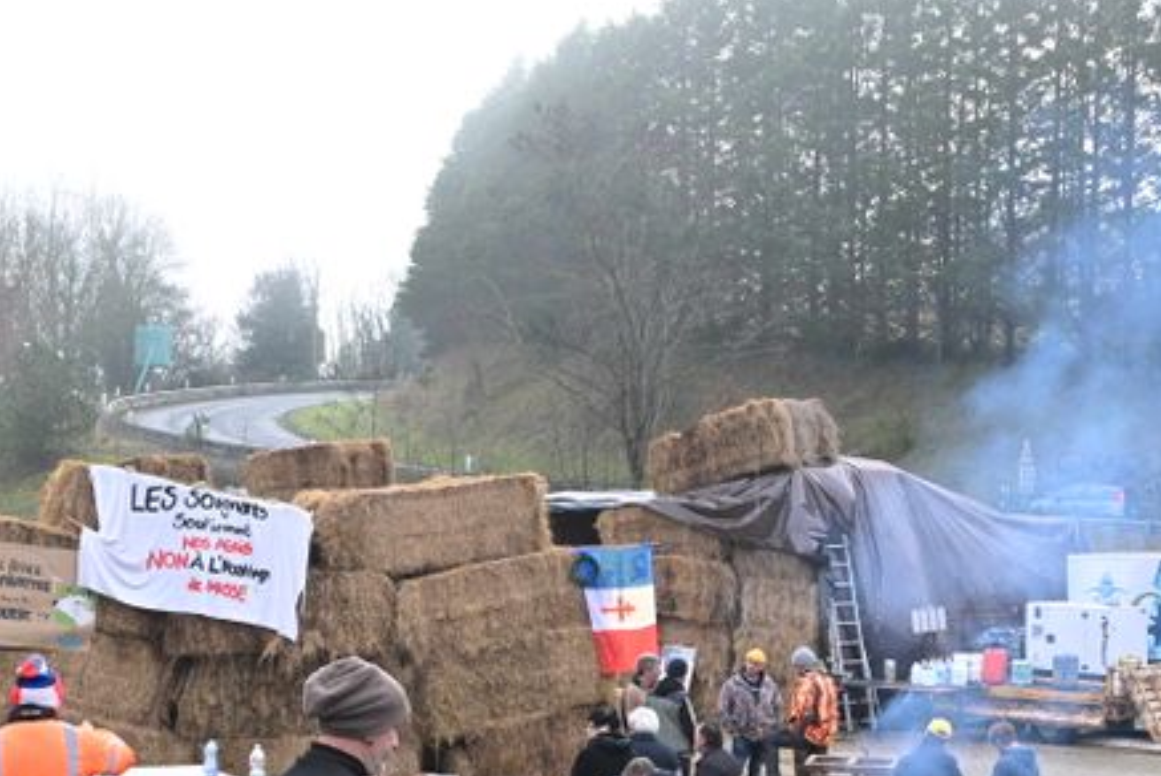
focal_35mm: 66
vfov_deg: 20.5
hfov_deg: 30.0
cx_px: 863
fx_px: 2130
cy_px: 545
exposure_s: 1/640
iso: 1250
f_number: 8
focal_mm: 37
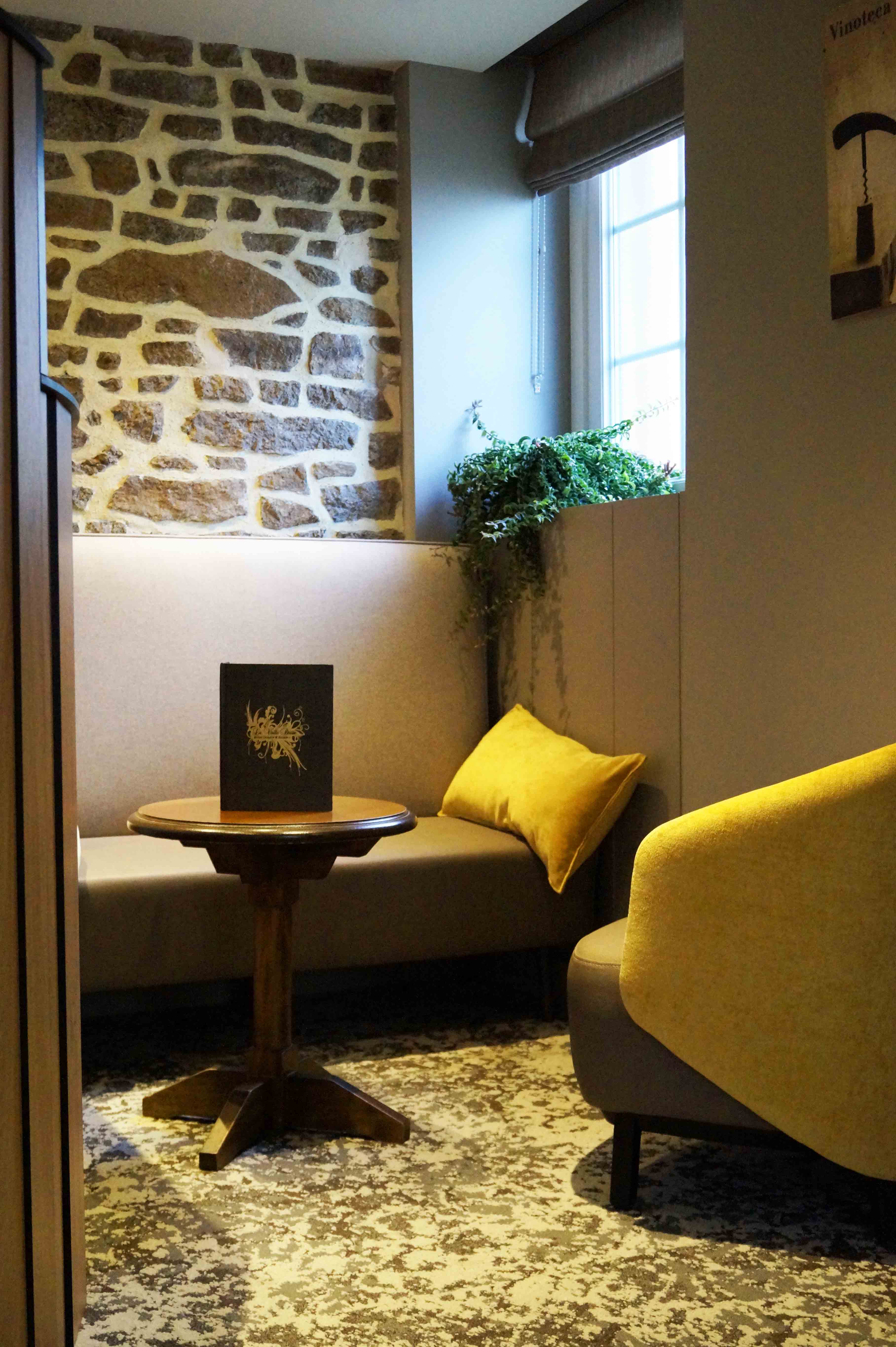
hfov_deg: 31.9
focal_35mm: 42
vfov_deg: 46.4
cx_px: 448
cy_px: 674
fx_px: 1569
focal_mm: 28
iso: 3200
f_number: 4.5
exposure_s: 1/160
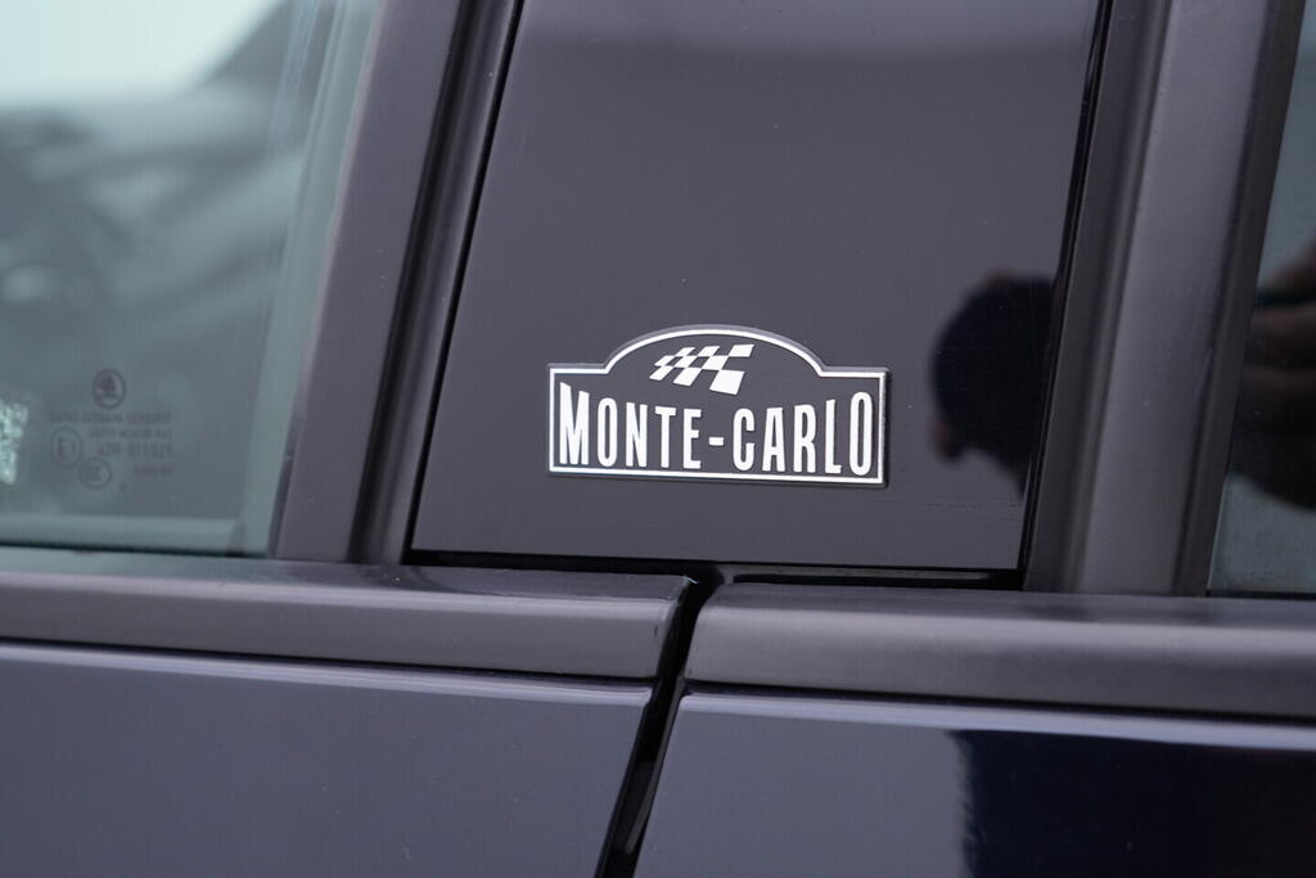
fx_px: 1316
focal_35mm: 36
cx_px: 658
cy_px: 439
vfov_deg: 36.9
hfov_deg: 53.1
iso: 125
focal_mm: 24
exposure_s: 1/50
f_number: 3.2
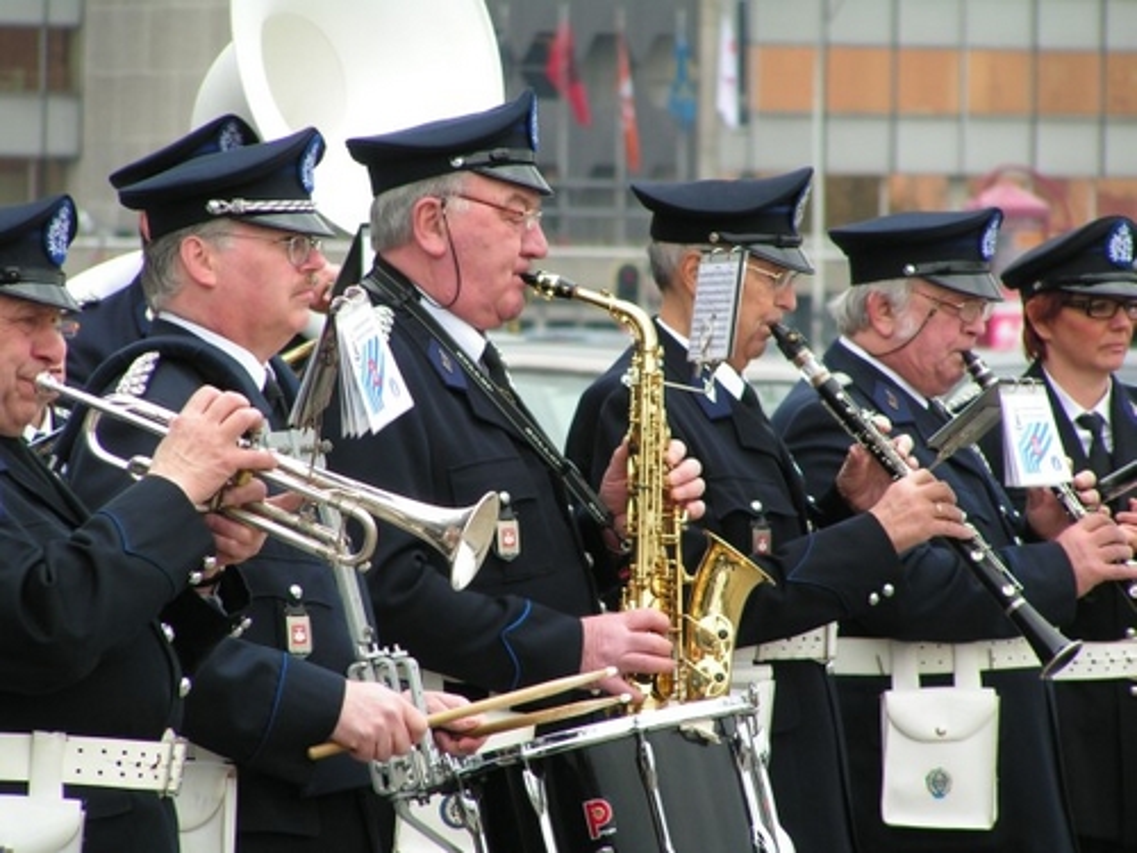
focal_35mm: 380
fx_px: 12482
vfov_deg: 3.9
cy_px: 426
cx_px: 568
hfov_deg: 5.2
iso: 50
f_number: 3.7
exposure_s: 1/320
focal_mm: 63
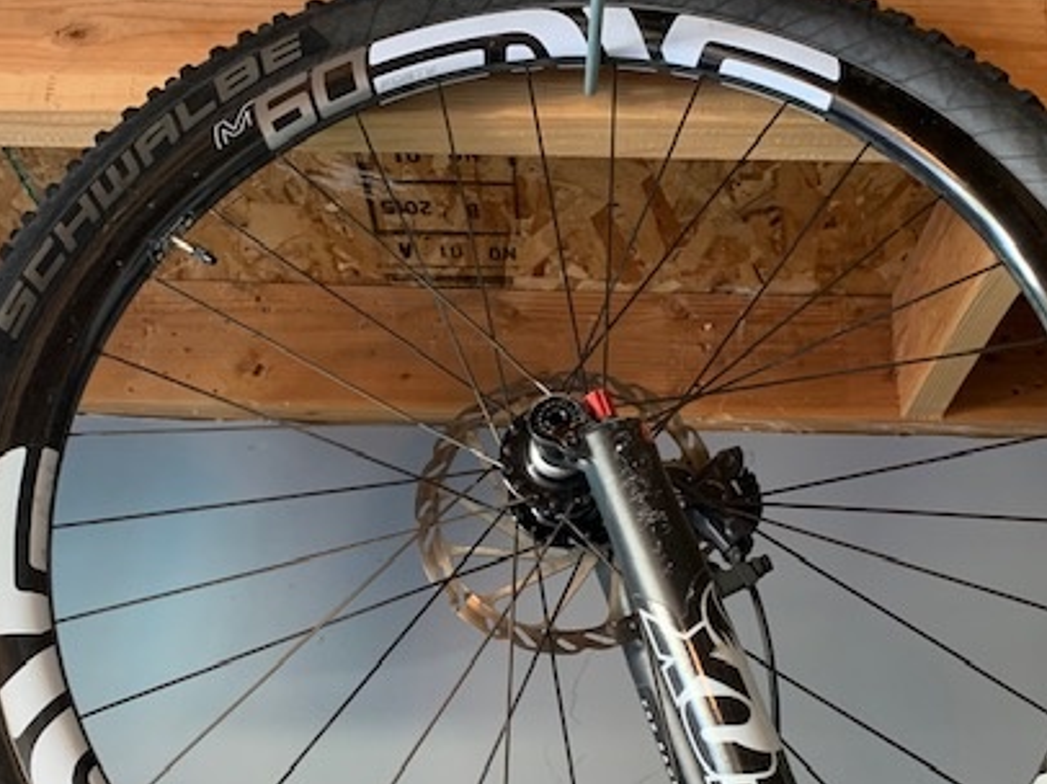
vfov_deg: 34.6
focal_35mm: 41
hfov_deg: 45.8
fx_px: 1239
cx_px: 557
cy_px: 560
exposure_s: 1/40
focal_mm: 4.25
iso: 400
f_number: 1.8
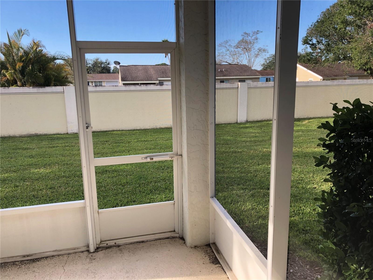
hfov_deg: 63.4
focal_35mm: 28
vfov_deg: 49.7
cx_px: 186
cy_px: 140
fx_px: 302
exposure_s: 1/203
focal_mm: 4
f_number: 1.8
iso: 20
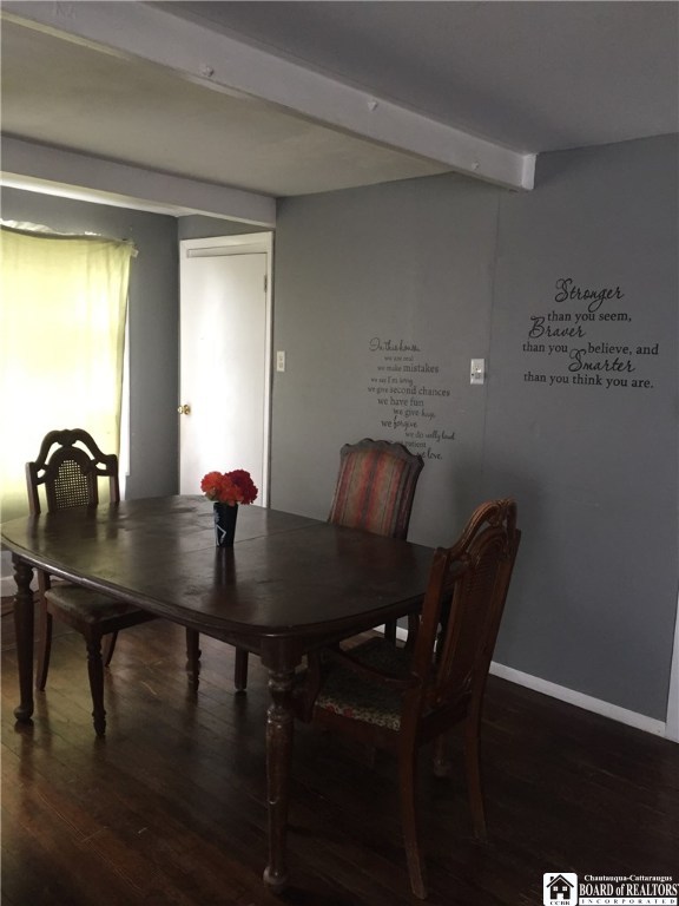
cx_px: 340
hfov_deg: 48.2
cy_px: 453
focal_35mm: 29
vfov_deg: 61.7
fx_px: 758
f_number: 2.2
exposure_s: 1/30
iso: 125
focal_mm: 4.15
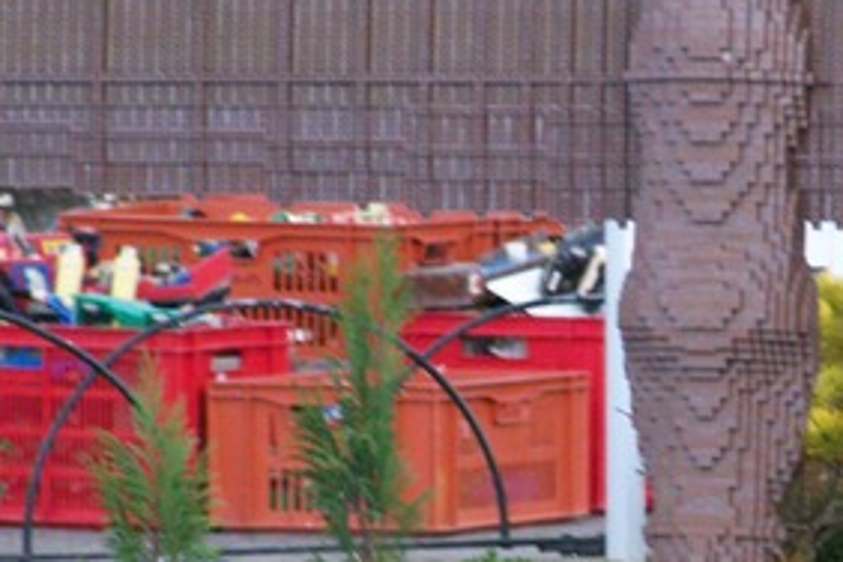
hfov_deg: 3.5
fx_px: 13885
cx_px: 831
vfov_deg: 2.3
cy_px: 401
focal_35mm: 593
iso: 160
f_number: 3.3
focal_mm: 34.6
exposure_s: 1/160
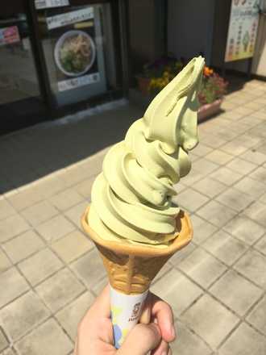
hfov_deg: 48.2
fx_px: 297
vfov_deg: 61.7
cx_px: 133
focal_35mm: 29
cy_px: 178
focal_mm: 4.15
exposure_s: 1/1799
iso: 32
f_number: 2.2
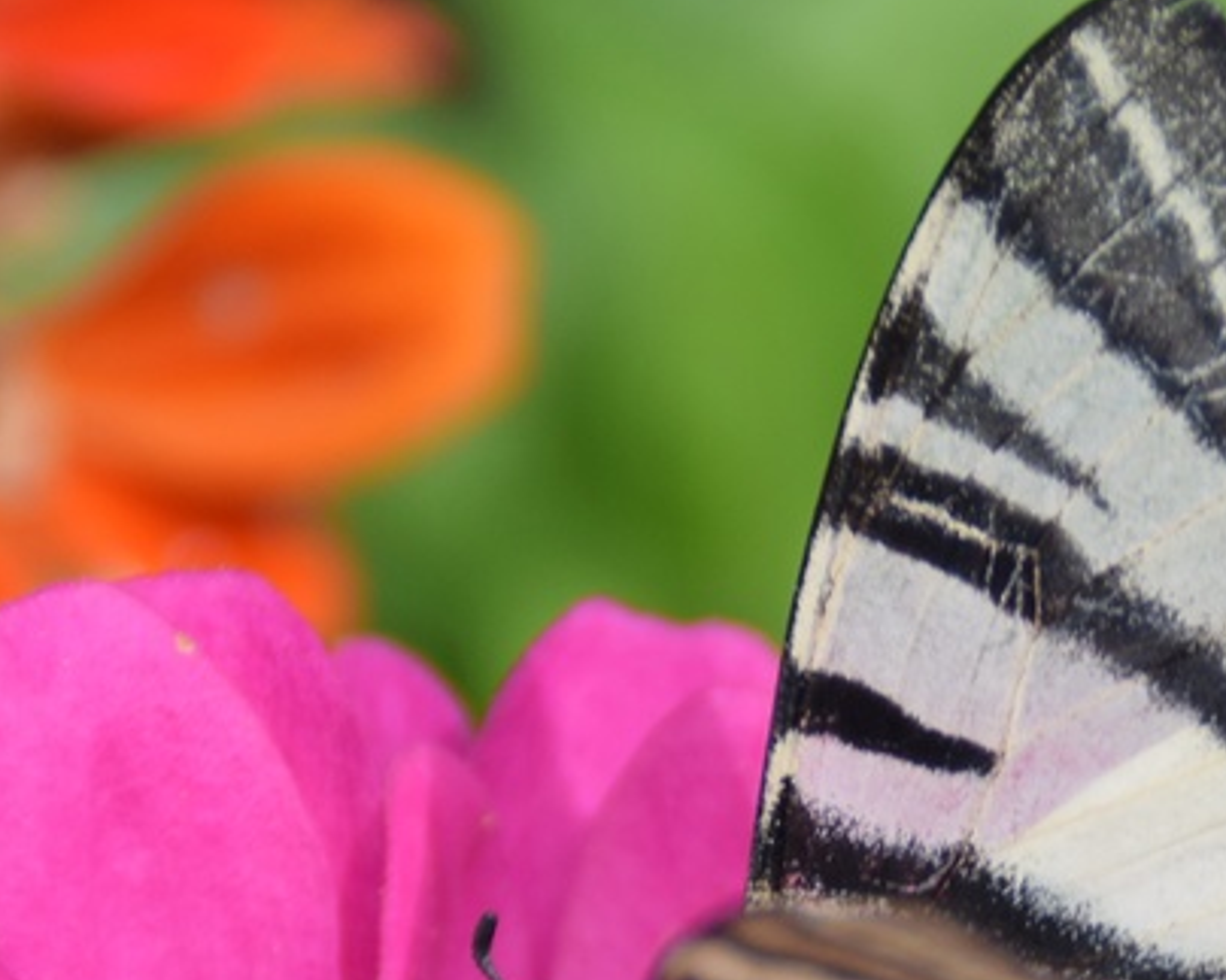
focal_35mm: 449
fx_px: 16288
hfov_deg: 4.3
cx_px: 1089
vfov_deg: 3.4
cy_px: 1221
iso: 200
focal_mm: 92
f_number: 5.6
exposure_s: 1/500
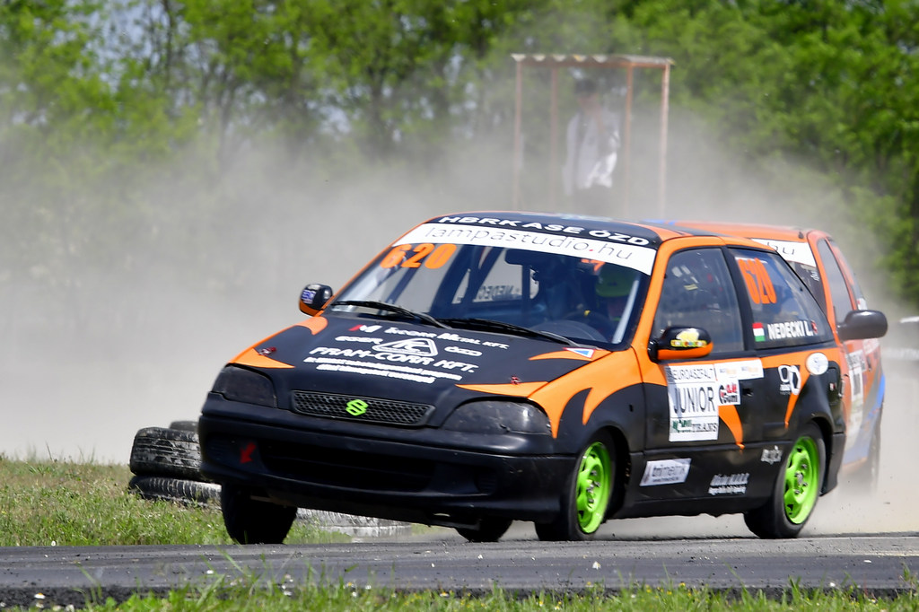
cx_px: 460
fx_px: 6507
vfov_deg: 5.4
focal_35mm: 255
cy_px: 306
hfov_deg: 8.1
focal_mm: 170
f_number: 6.3
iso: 100
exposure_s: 1/800
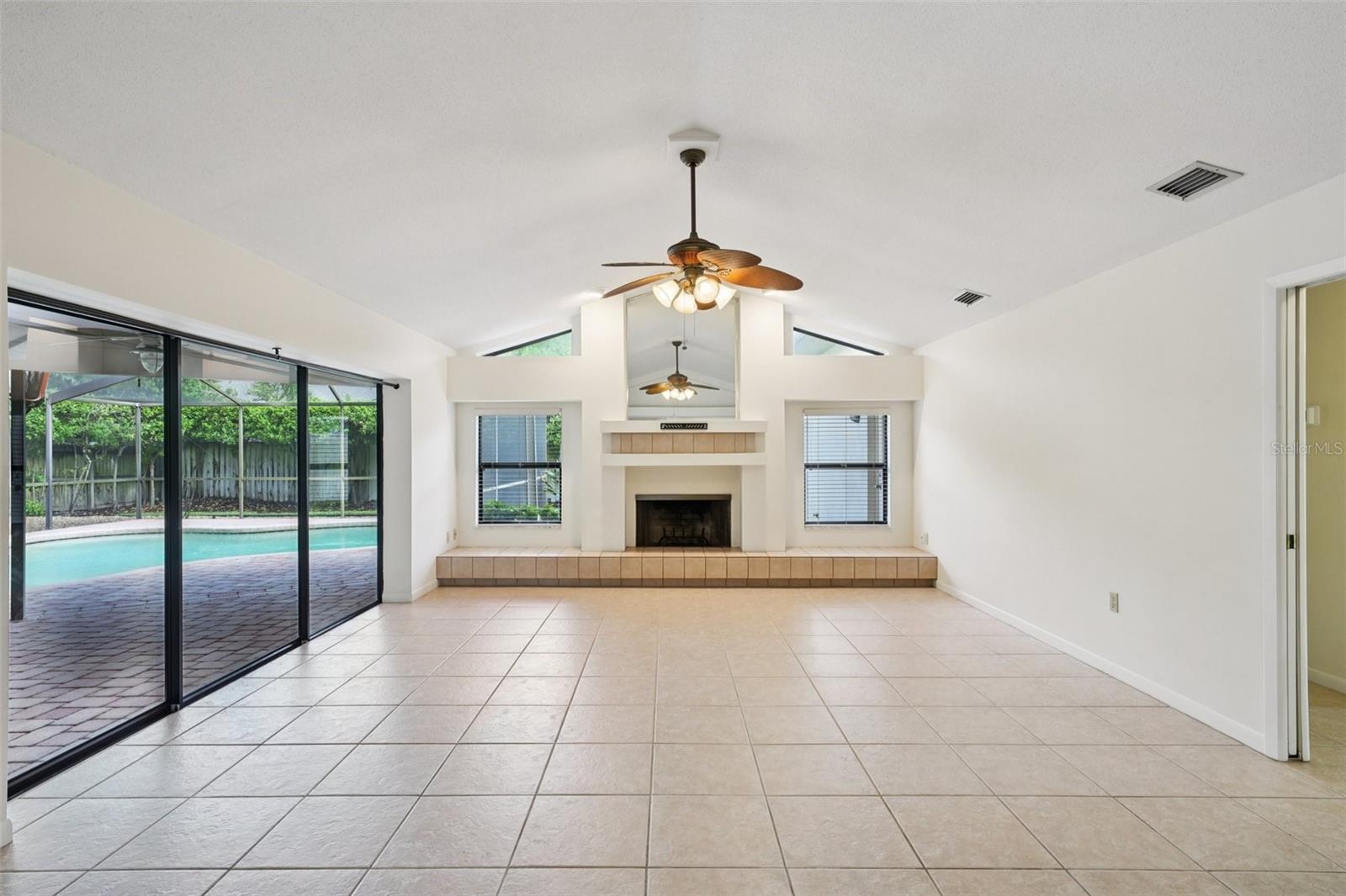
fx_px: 673
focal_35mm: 18
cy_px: 448
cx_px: 673
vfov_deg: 67.4
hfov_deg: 90.0
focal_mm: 18
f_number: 8
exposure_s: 1/60
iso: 640
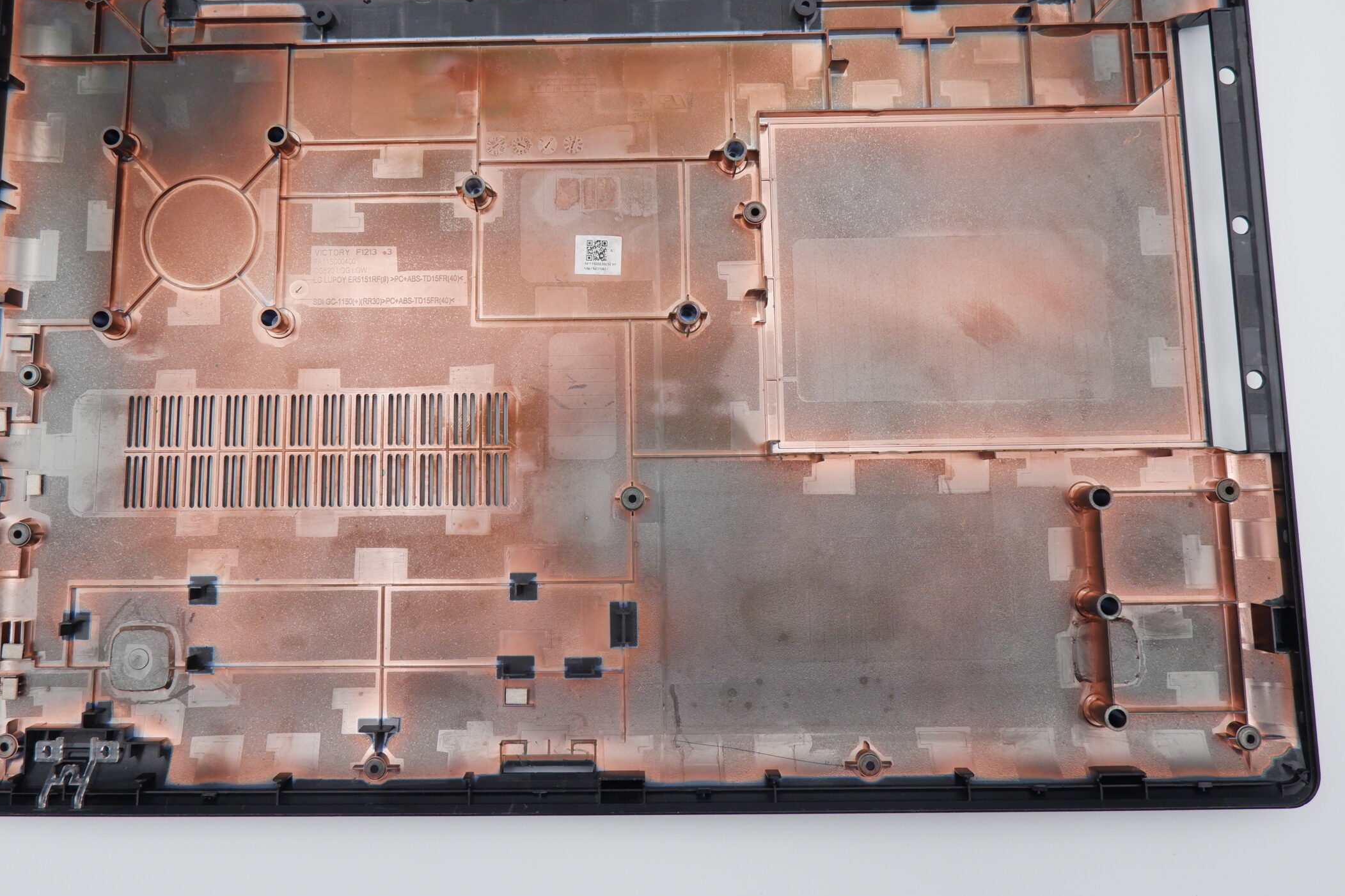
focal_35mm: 28
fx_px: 1046
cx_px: 604
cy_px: 356
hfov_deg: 65.3
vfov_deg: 46.1
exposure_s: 1/400
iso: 1250
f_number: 5.6
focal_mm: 15
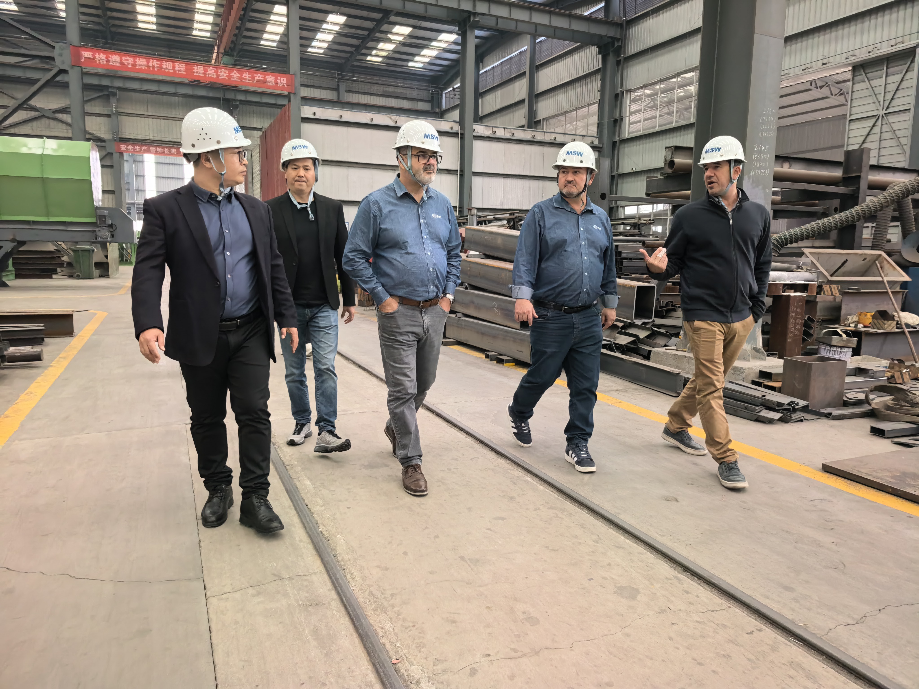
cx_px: 460
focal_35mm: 24
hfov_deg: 71.6
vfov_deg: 56.8
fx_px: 637
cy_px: 344
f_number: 1.4
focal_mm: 5.75
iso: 250
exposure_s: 1/652
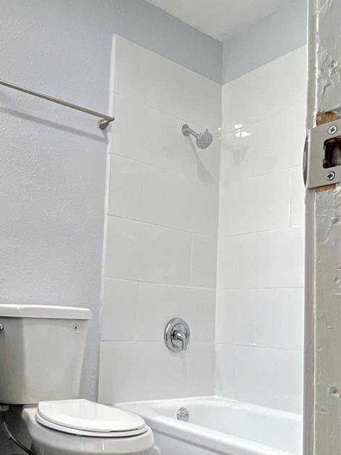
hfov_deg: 42.2
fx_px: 420
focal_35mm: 32
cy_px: 285
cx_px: 68
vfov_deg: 56.1
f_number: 1.8
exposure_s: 1/60
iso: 40
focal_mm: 1.57
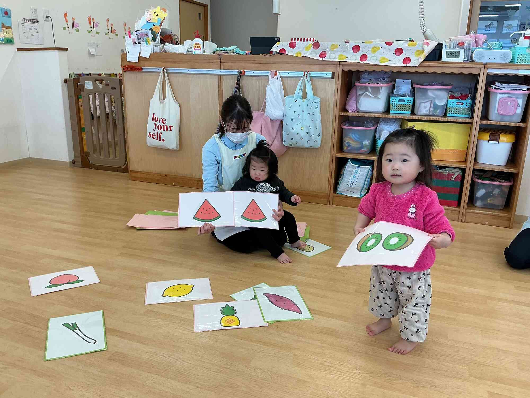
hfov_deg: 61.7
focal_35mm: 29
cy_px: 199
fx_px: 444
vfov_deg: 48.2
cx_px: 265
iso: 32
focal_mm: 3
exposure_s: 1/120
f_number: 1.8
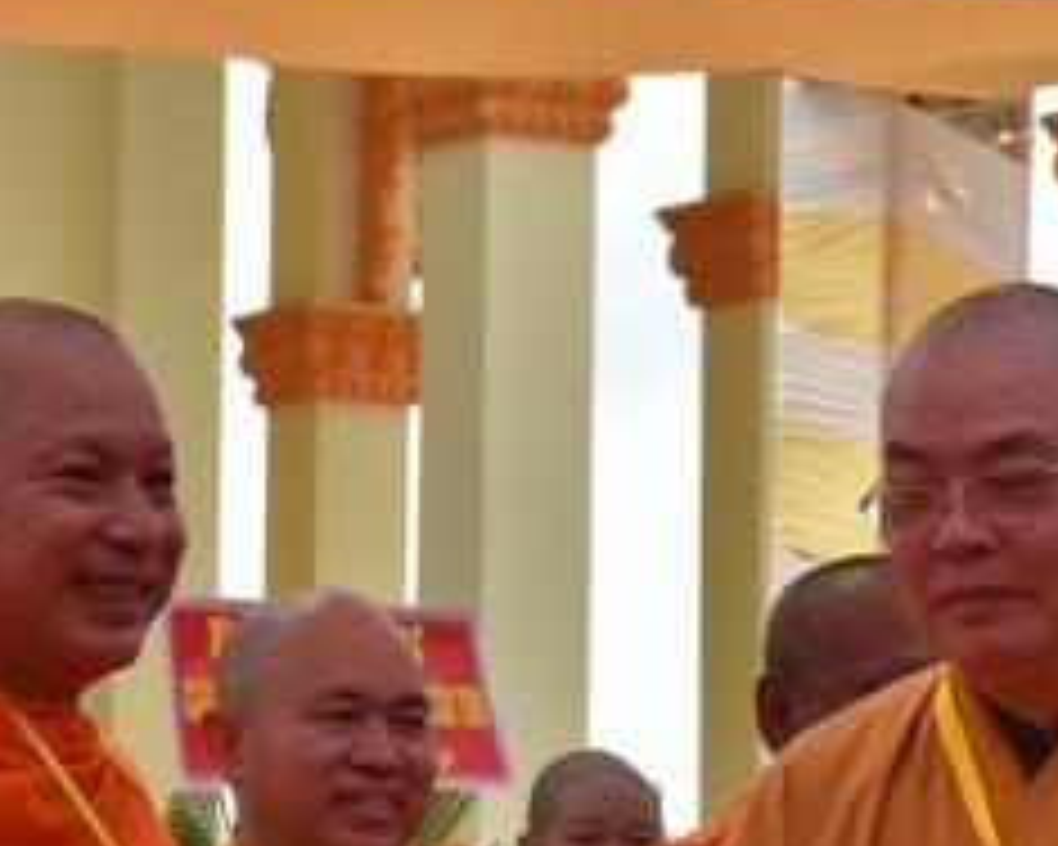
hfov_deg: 6.2
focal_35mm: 311
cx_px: 878
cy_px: 698
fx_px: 9738
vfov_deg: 5.0
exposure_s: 1/800
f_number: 14
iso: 1600
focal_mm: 120
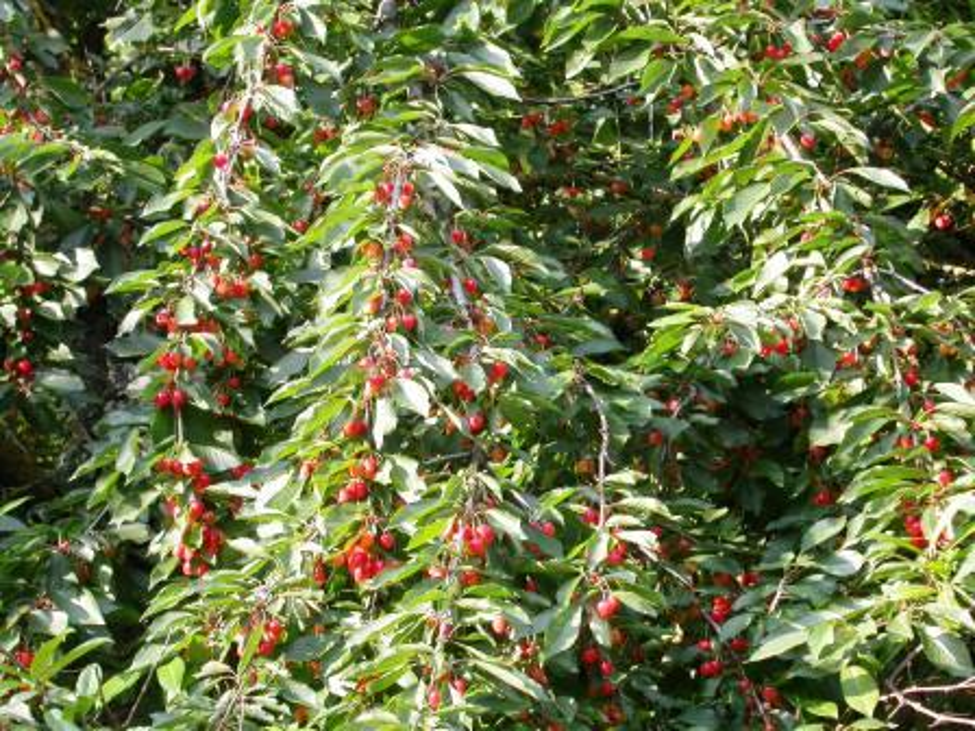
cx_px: 488
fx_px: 3098
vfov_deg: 13.5
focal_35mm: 110
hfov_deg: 17.9
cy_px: 366
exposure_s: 1/87.6
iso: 100
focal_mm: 22.8
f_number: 4.1
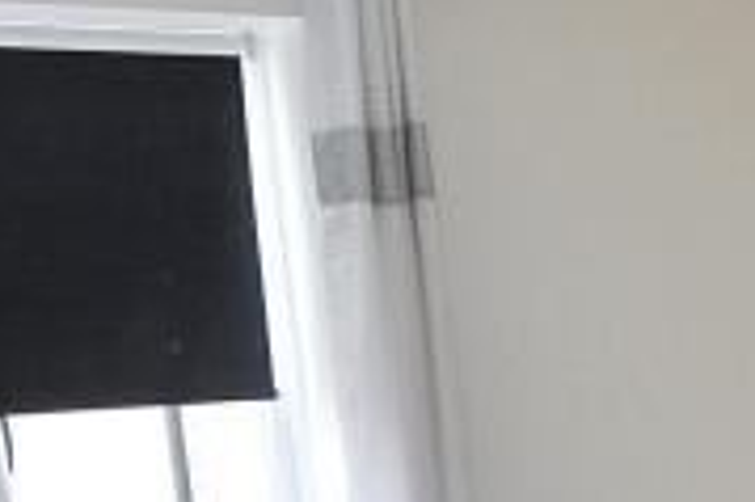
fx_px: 1802
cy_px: 951
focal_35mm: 86
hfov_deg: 23.0
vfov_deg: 13.8
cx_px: 696
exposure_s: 1/250
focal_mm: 10
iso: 450
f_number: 3.5
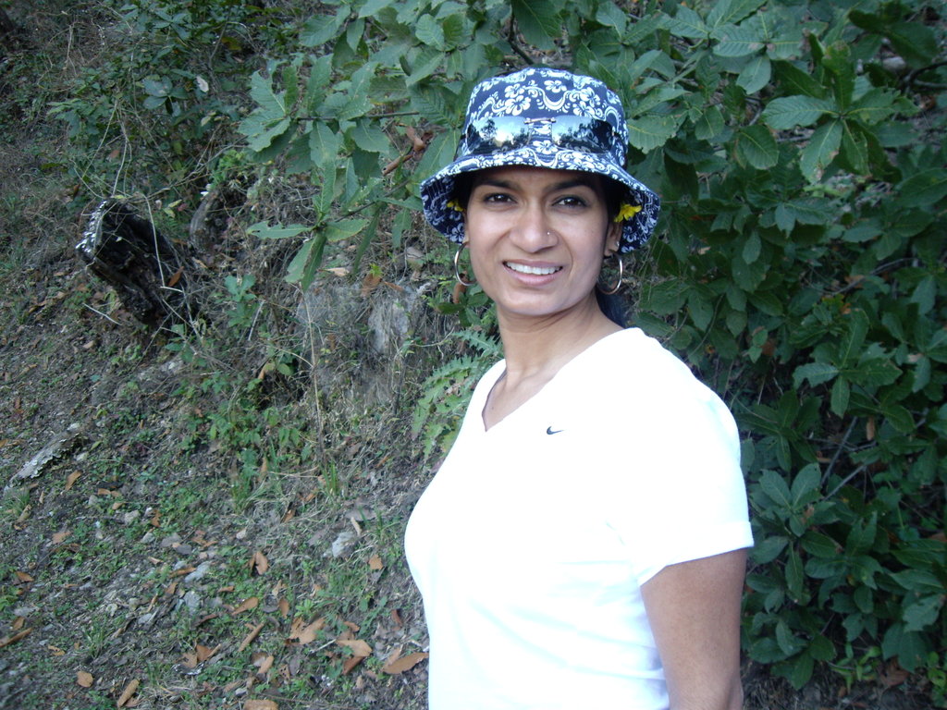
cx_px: 474
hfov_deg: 49.0
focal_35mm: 38
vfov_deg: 37.7
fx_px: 1040
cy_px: 355
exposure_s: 1/50
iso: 100
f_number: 2.7
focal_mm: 6.2
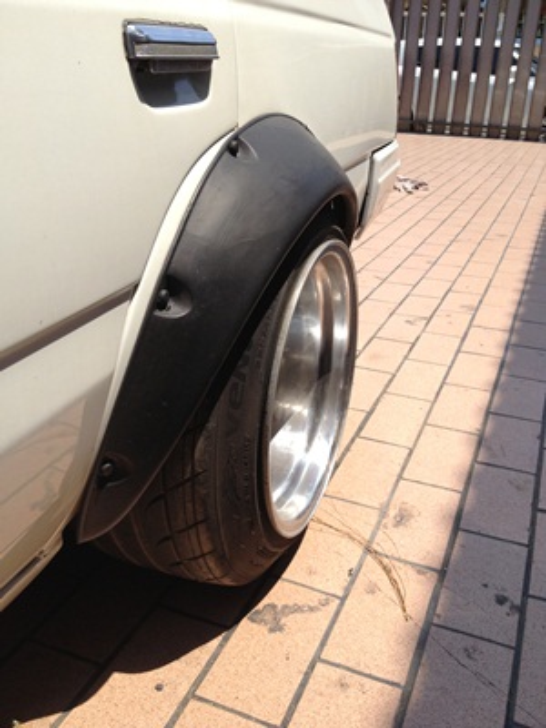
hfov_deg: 40.7
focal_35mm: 35
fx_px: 736
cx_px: 273
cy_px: 364
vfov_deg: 52.6
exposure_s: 1/1381
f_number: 2.4
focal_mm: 4.28
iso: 50
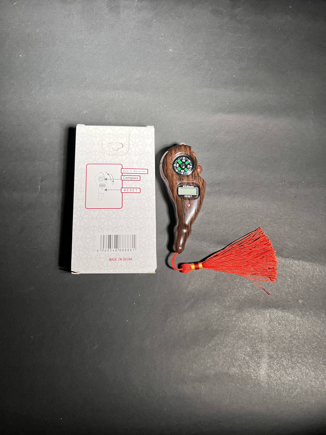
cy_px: 218
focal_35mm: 26
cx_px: 163
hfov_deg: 53.1
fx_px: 326
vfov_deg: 67.3
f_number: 1.6
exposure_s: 1/50
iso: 160
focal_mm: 5.1
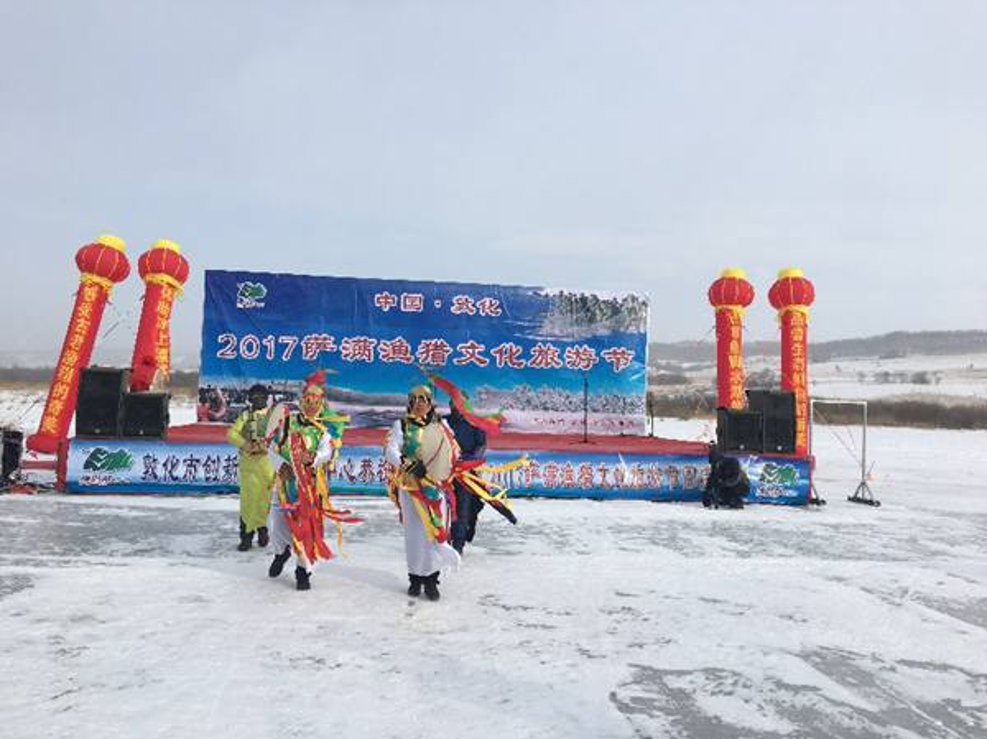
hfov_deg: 61.7
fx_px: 826
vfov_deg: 48.2
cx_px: 494
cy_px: 370
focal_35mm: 29
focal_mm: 4.15
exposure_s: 1/1748
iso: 25
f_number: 2.2
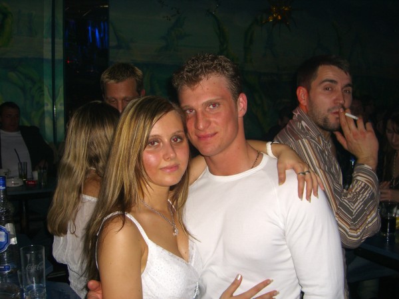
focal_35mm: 38
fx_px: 438
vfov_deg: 37.7
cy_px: 150
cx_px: 200
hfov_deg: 49.0
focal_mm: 7.9
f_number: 2.8
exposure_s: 1/60
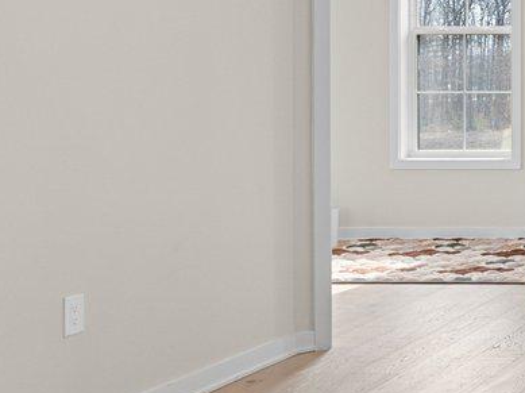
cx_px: 966
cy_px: 68
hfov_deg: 19.0
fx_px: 1152
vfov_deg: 19.1
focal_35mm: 76
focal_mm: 10
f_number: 9
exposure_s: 1/5
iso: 100
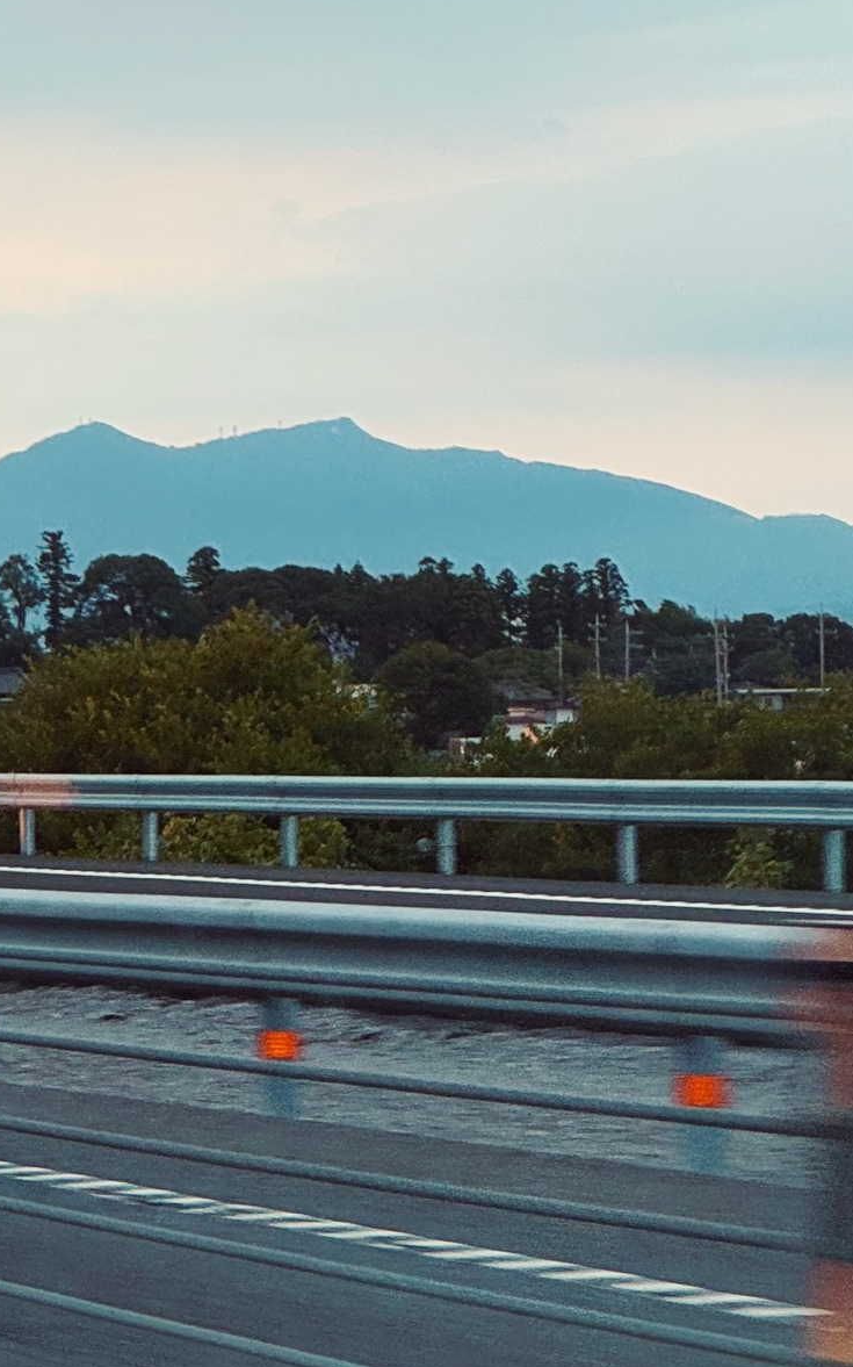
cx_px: 397
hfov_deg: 8.9
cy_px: 689
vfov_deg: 14.1
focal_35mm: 148
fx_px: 5508
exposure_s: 1/99
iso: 64
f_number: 2.8
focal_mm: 9
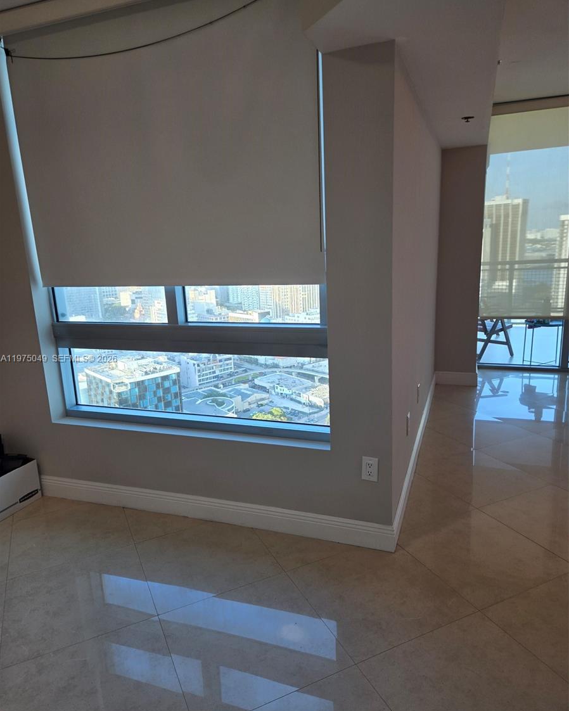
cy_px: 359
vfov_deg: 70.3
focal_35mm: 24
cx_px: 284
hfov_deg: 58.8
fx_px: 505
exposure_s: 1/120
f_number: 1.8
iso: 40
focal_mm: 5.4
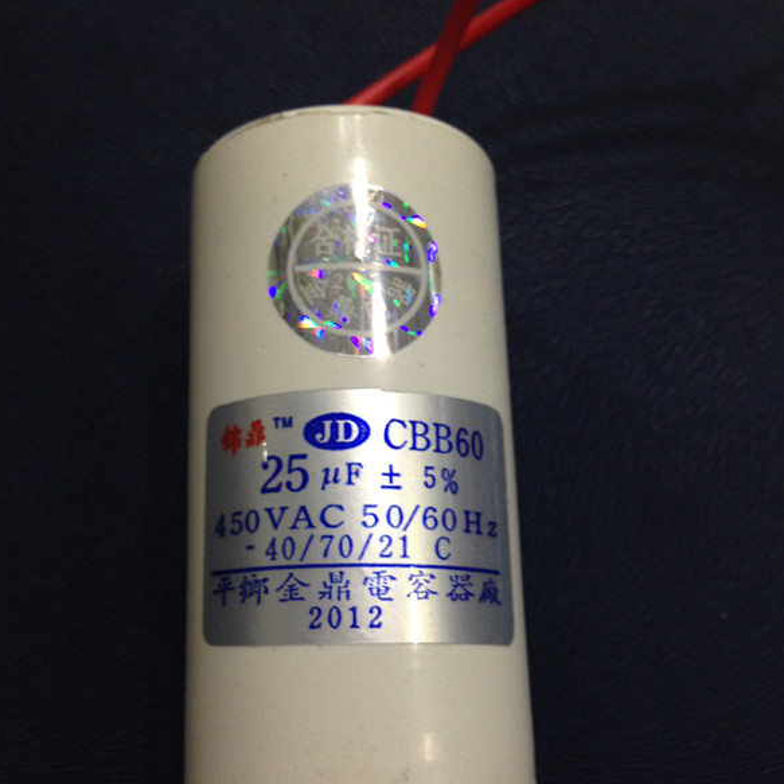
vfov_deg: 41.9
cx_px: 390
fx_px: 1025
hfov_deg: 41.9
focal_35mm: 40
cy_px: 407
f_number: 2.4
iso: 80
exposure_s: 1/20
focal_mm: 4.12
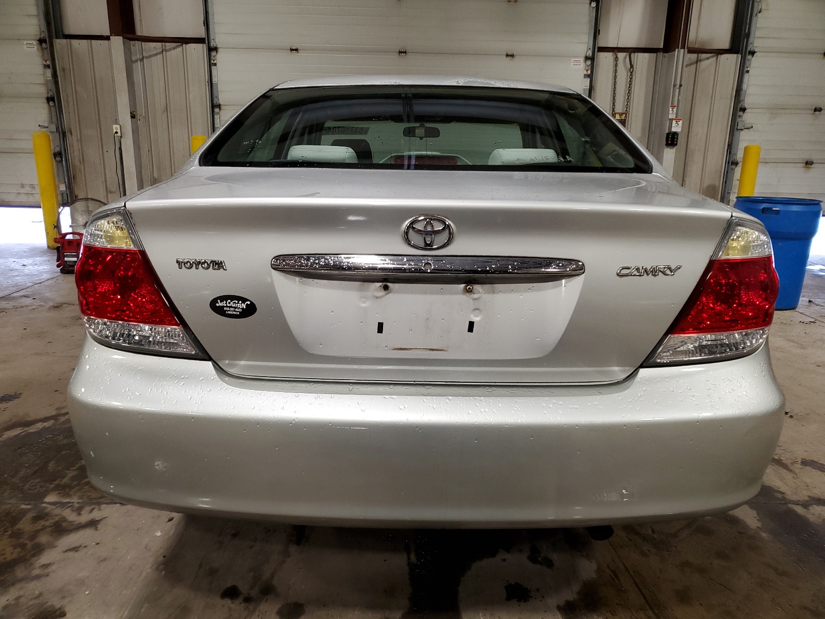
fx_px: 620
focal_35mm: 26
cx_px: 412
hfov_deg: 67.3
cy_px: 310
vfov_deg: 53.1
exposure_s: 1/60.2
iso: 81
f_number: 1.5
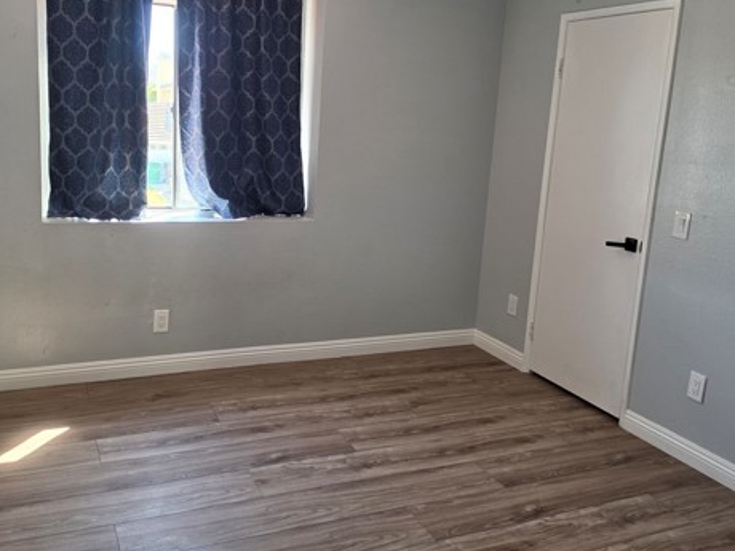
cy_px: 222
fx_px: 679
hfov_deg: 56.7
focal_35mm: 32
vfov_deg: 43.9
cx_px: 331
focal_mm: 6.5
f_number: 1.4
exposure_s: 1/180
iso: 100
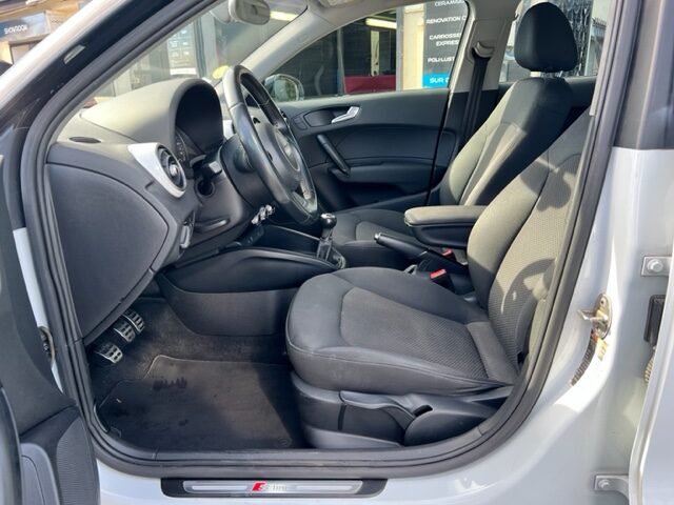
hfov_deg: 67.3
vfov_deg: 53.1
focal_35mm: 26
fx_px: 506
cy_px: 252
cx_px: 337
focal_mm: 5.7
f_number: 1.5
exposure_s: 1/171
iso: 50
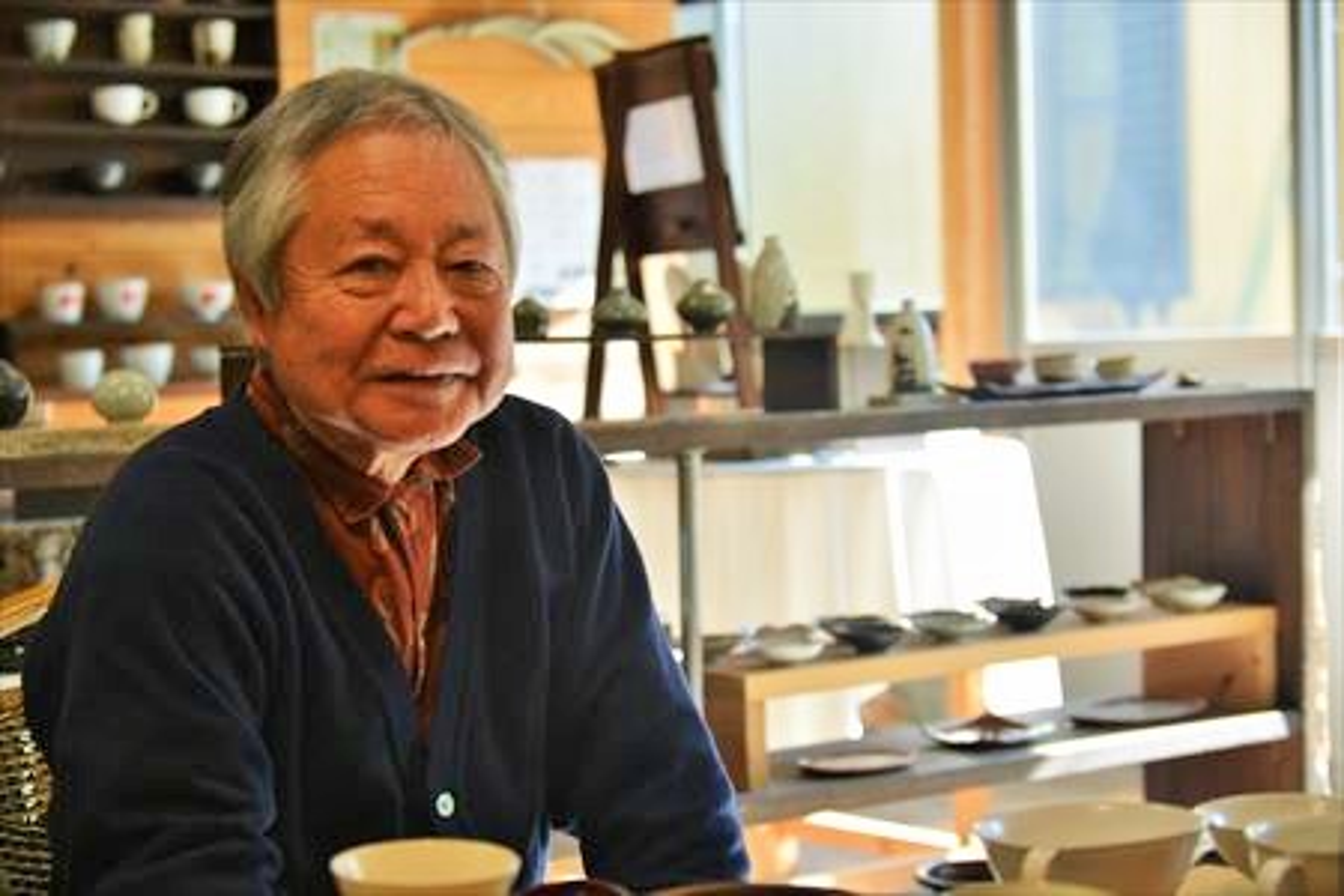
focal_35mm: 75
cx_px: 672
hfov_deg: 27.0
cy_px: 448
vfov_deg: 18.2
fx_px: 2800
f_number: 2.8
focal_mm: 50
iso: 100
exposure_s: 1/60
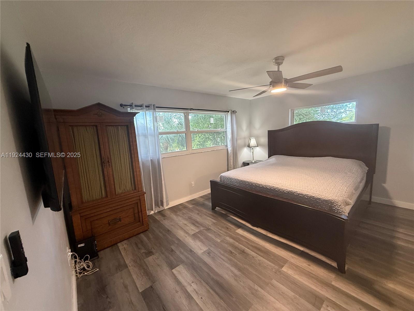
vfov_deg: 85.7
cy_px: 156
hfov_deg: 102.1
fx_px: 167
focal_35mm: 14
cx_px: 207
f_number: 2.2
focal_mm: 2.22
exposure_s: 1/60
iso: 250
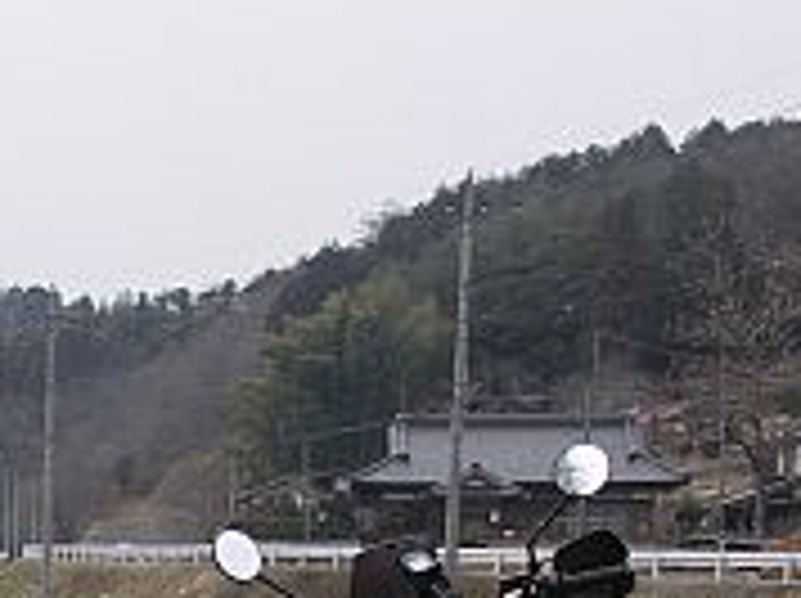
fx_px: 3166
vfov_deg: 10.4
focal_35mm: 137
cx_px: -522
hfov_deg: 13.3
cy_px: 953
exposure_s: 1/160
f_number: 4.5
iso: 50
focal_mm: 10
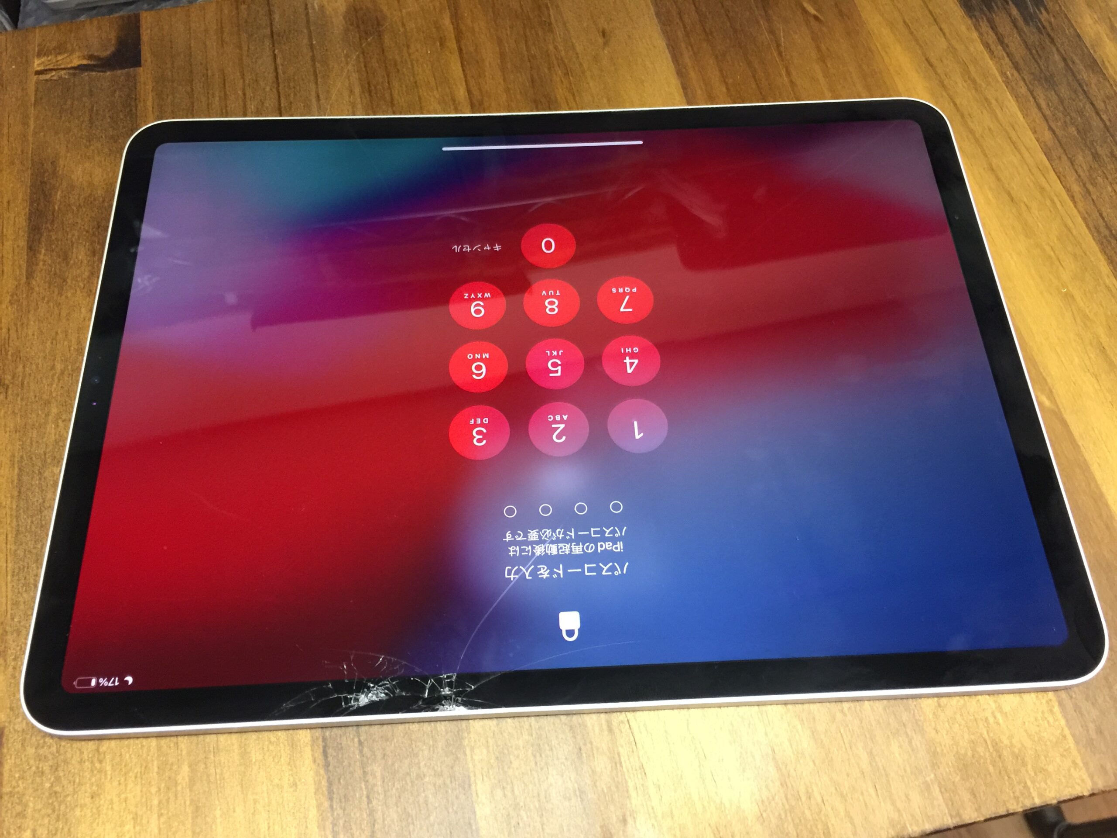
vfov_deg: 48.2
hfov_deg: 61.7
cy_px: 419
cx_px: 558
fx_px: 936
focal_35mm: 29
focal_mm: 4.15
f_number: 2.2
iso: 125
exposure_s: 1/17
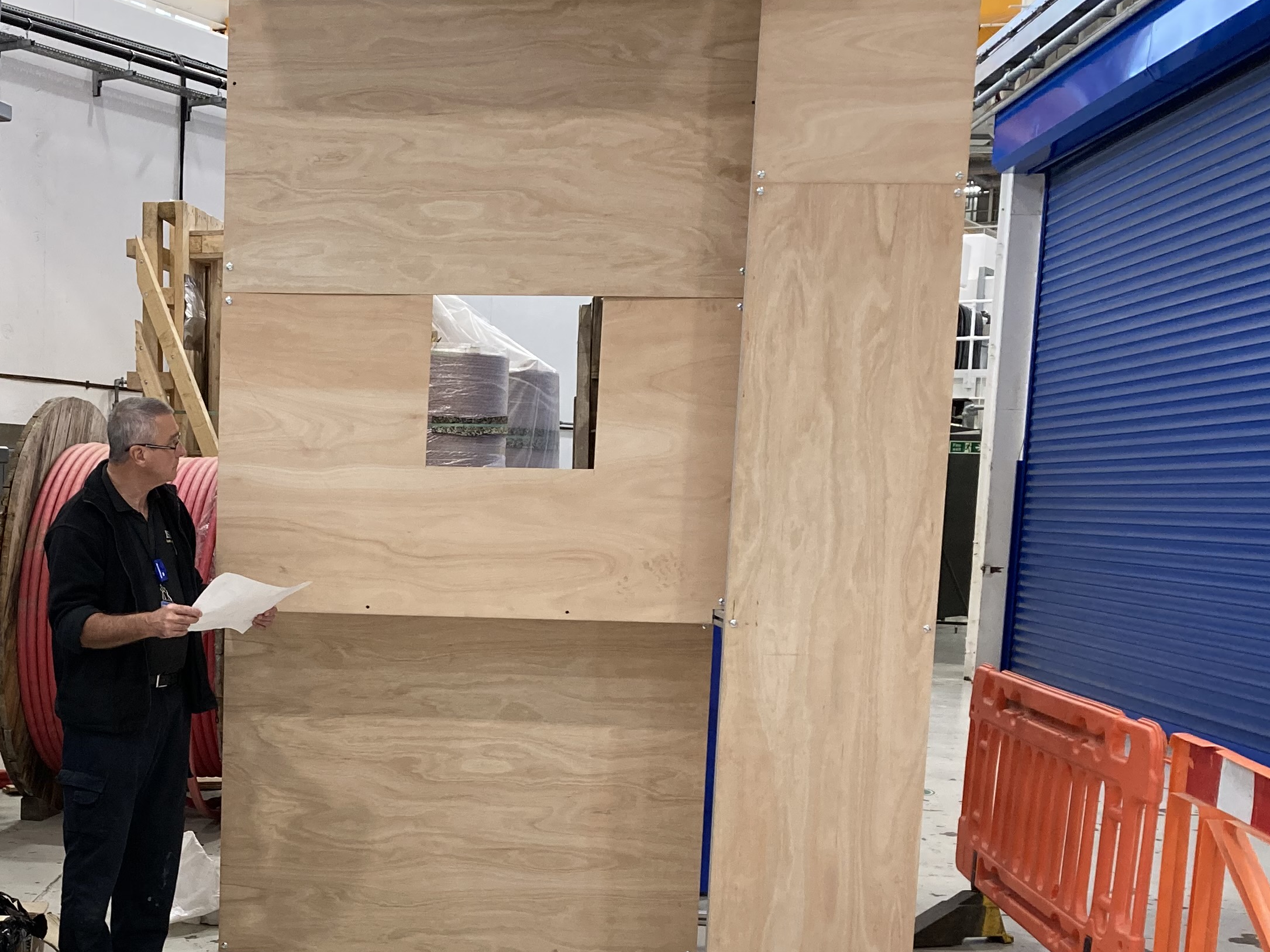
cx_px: 225
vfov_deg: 27.5
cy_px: 755
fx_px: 1908
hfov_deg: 35.4
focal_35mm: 52
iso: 100
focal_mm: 3.99
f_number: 1.8
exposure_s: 1/50
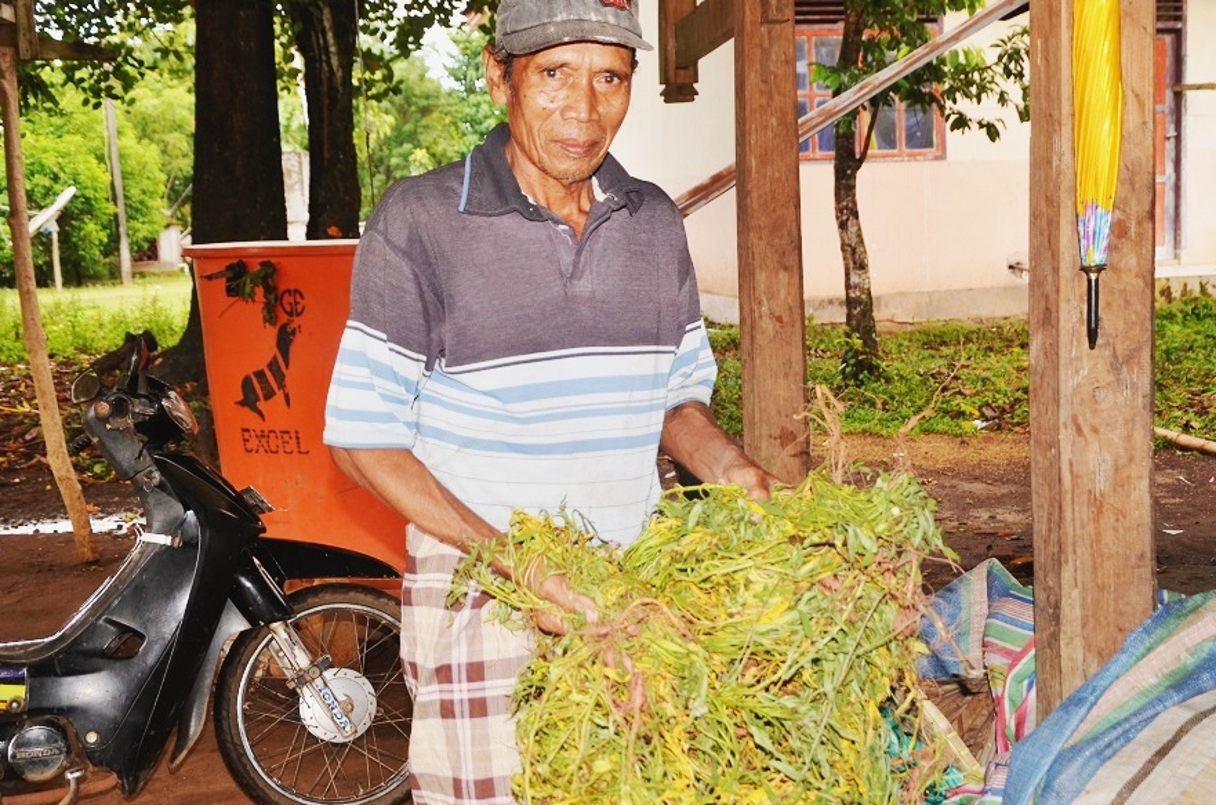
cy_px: 407
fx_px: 1469
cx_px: 692
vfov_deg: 30.6
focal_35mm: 44
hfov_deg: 44.9
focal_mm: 25
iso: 400
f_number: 4
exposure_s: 1/60
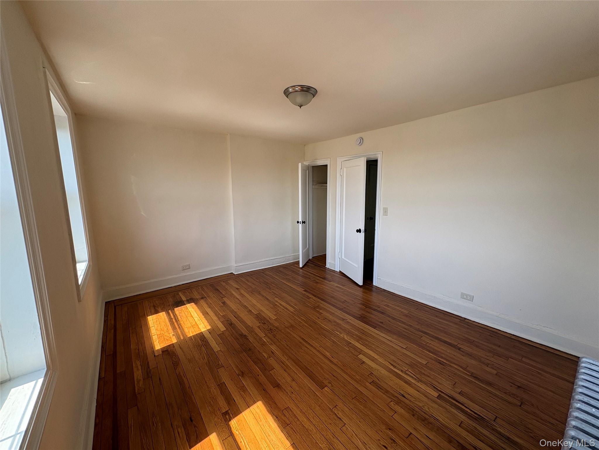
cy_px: 225
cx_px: 300
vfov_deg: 85.7
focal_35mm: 14
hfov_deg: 102.1
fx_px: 242
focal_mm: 2.22
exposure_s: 1/260
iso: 64
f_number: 2.2
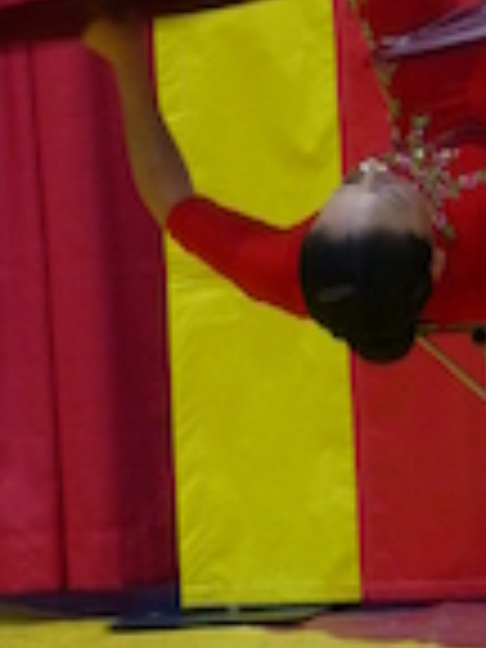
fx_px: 5934
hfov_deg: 4.7
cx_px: 459
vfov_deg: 6.2
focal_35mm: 317
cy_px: -180
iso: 400
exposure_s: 1/25
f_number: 2.8
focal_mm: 20.5
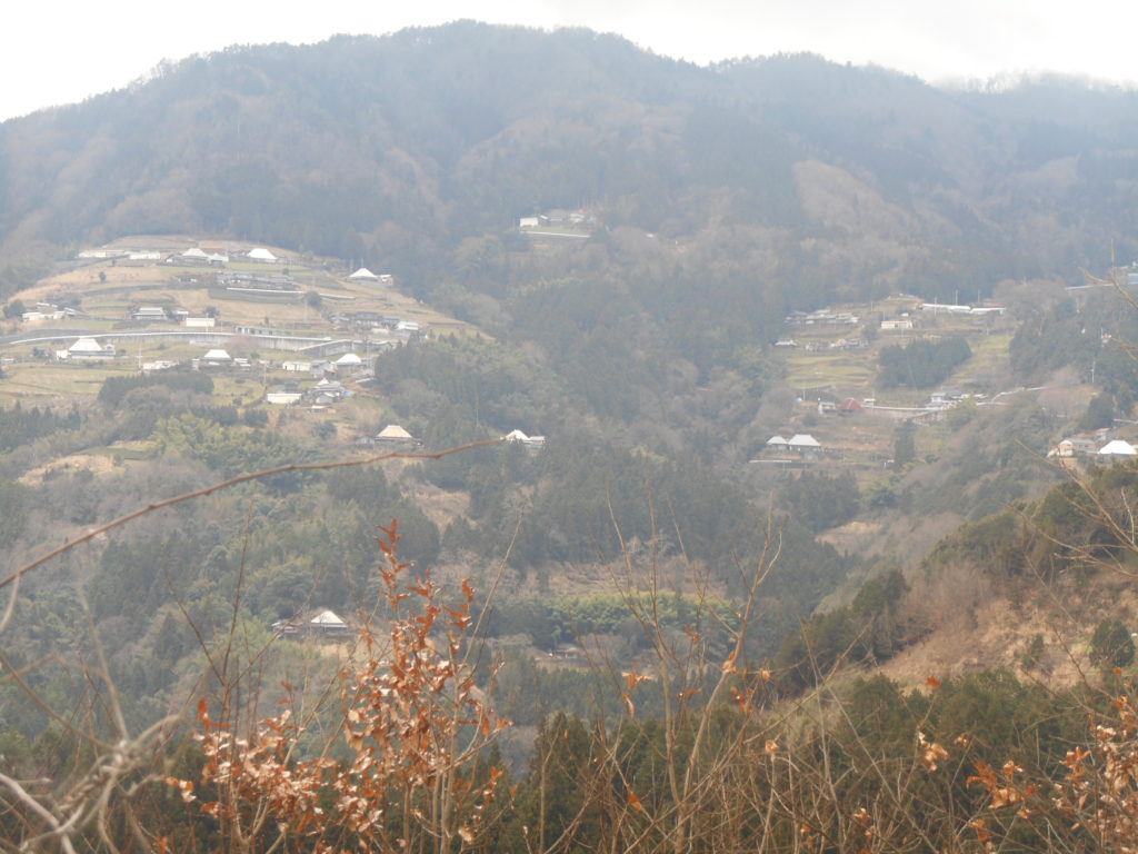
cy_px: 427
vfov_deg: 14.1
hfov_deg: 18.7
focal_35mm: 105
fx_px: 3452
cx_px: 569
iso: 80
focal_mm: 18.8
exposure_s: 1/40
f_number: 5.1
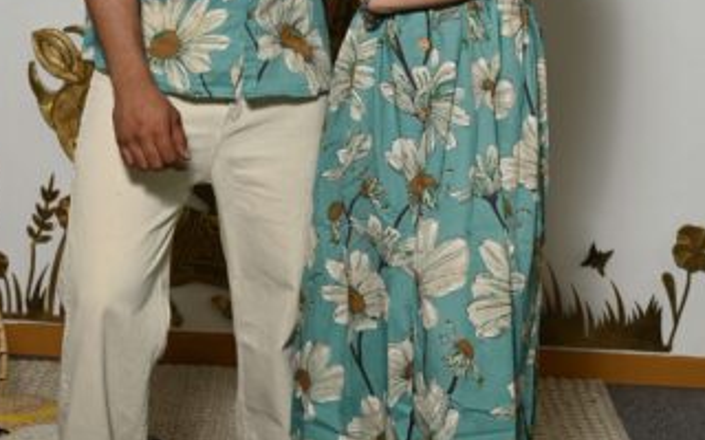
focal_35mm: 86
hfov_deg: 24.1
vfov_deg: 15.0
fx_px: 1652
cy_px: 42
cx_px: 355
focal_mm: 40
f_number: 6.3
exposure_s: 1/160
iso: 400
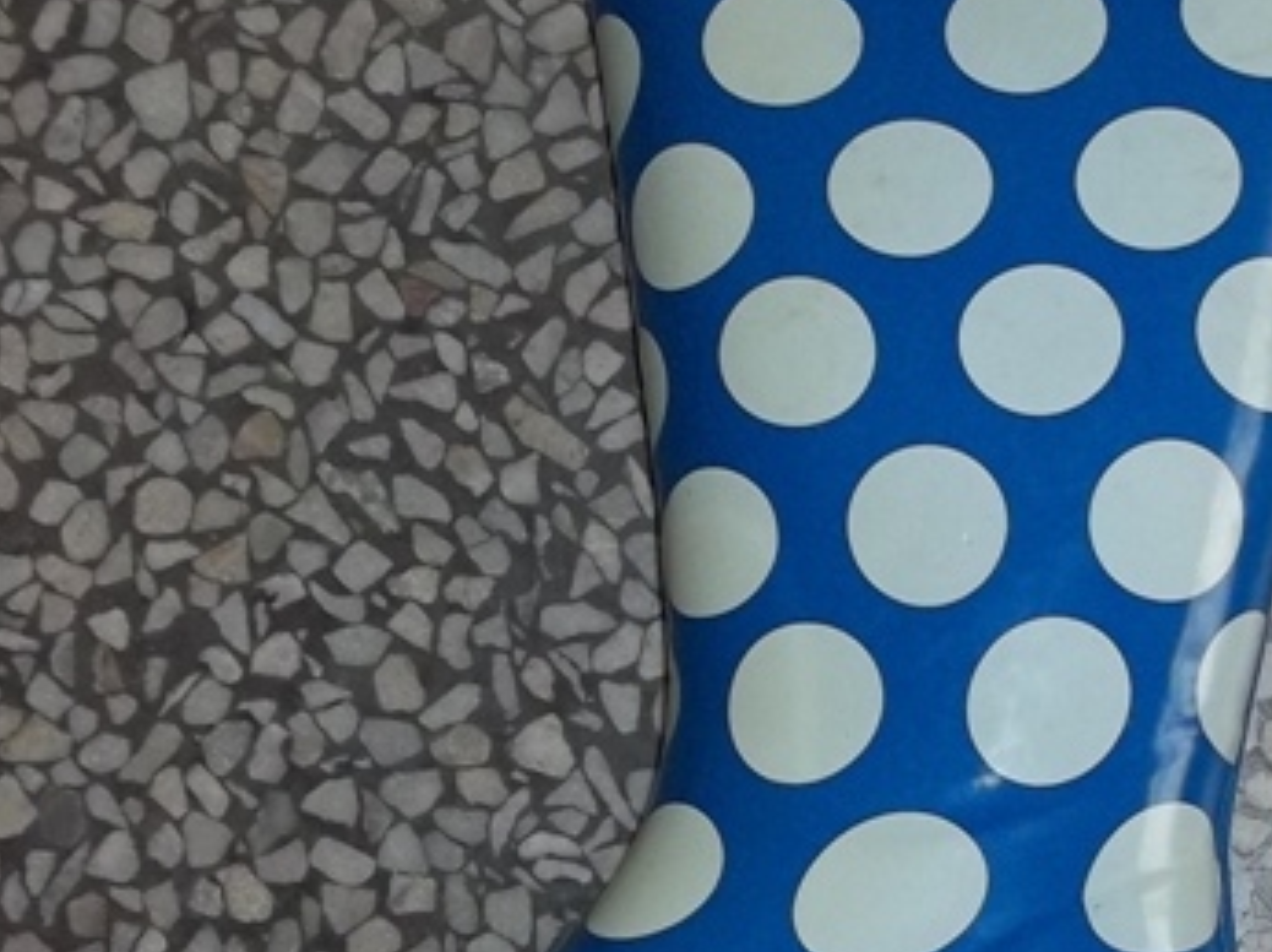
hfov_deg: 26.2
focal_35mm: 74
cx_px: 864
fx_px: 2717
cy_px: 665
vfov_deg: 19.8
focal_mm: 5.7
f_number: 2.9
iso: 160
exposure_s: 1/30
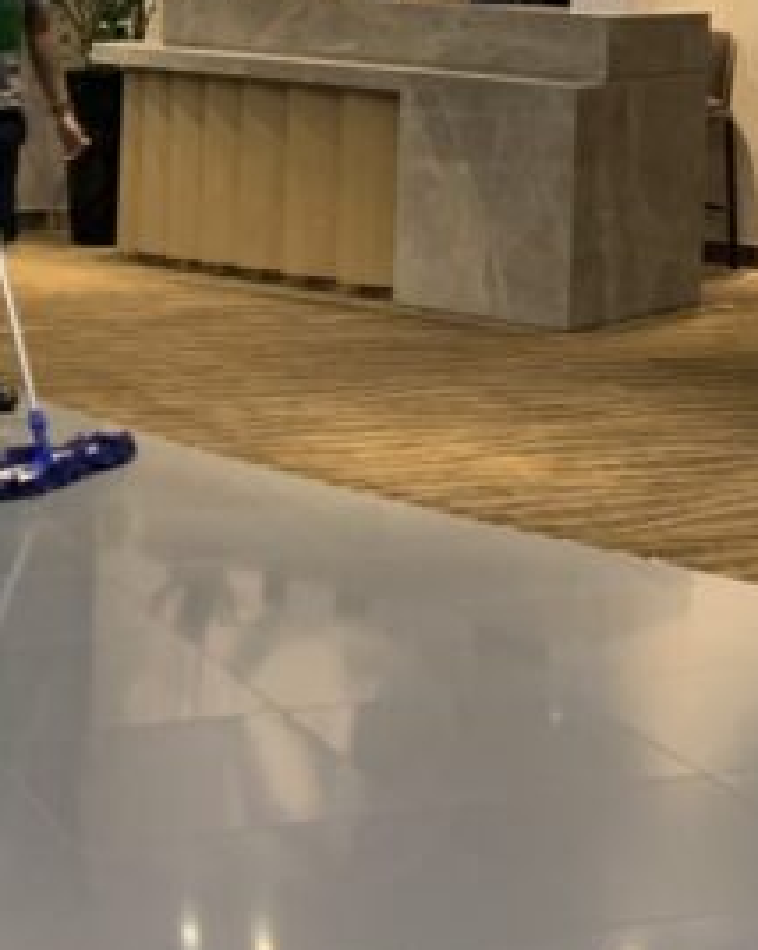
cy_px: -138
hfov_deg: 15.8
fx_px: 2723
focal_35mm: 97
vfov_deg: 18.9
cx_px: 450
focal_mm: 4.25
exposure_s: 1/50
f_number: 1.8
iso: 250
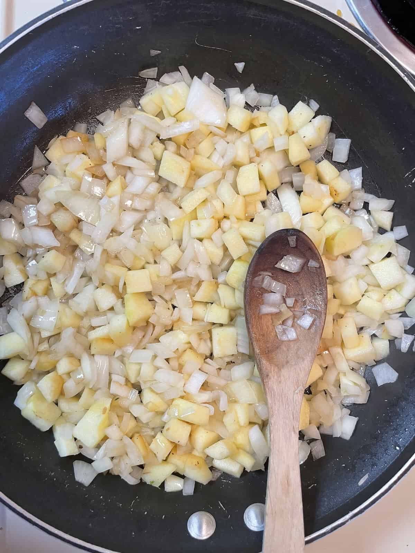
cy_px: 276
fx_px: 416
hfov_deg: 53.1
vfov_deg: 67.3
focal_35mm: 26
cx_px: 208
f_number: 1.6
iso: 100
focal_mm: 4.2
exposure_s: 1/60
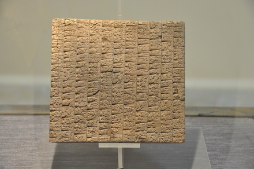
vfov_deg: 18.1
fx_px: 528
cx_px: 127
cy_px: 84
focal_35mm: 75
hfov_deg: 27.0
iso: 640
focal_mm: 50
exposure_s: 1/25
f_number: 4.8
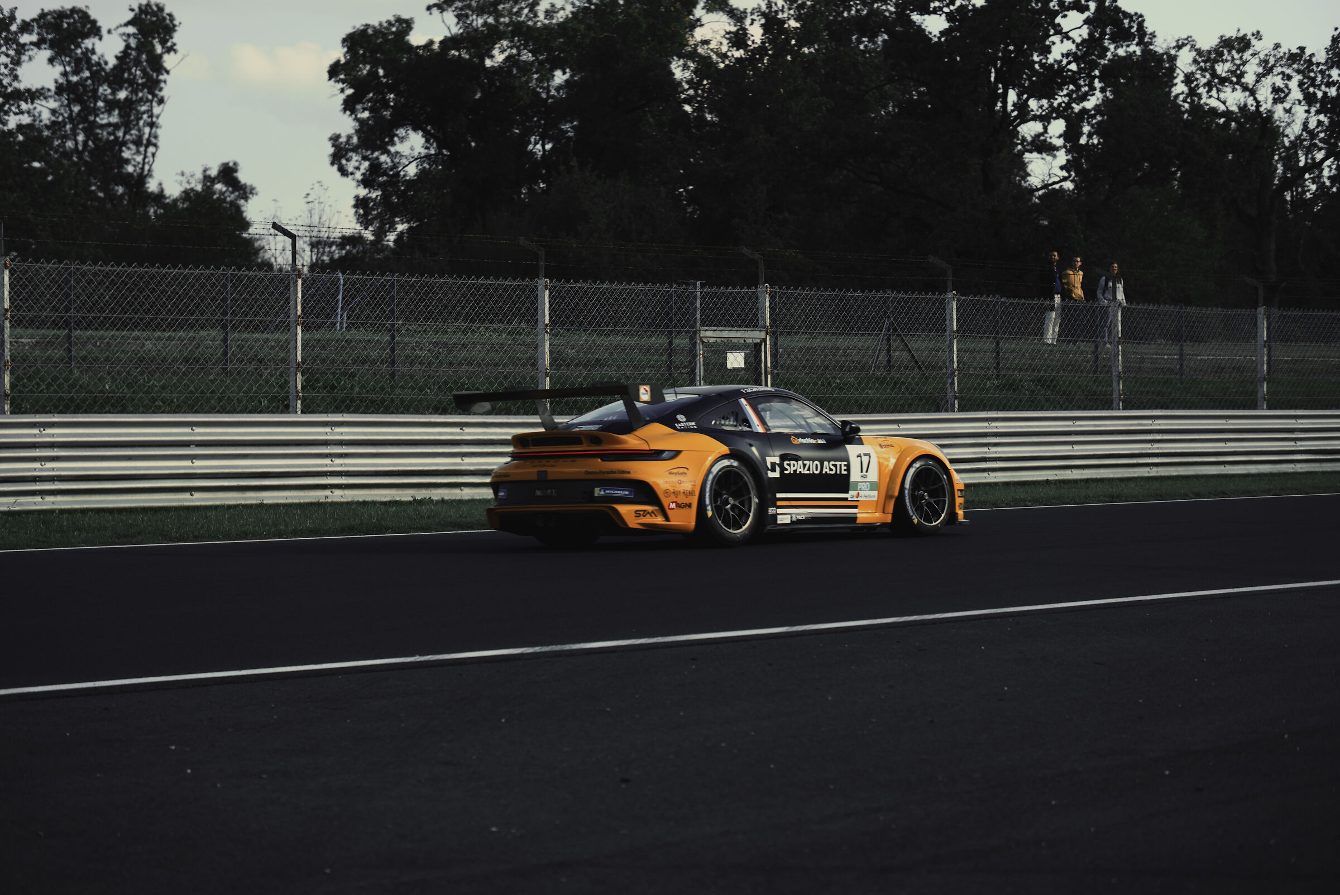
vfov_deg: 16.3
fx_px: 3128
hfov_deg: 24.2
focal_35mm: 84
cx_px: 670
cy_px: 448
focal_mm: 56
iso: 100
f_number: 2
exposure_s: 1/4000
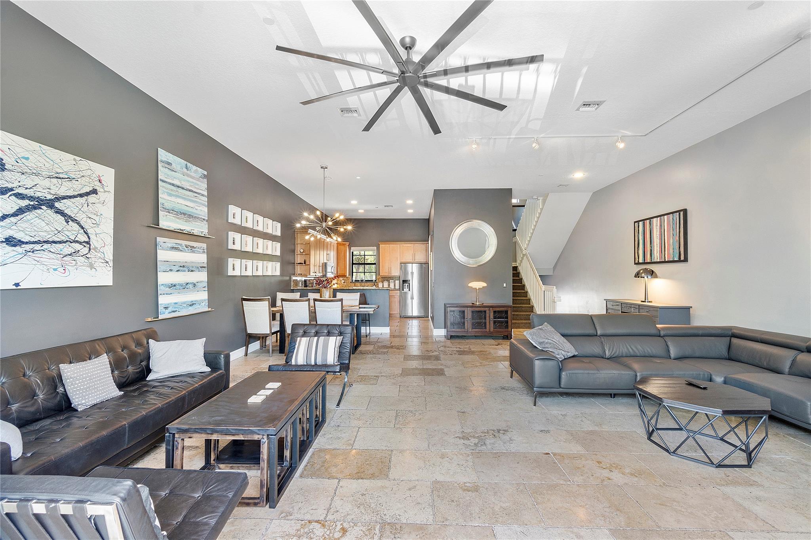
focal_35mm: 15
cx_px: 406
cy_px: 270
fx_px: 338
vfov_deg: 77.3
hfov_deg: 100.4
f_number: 11
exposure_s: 1/3
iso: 160
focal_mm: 10
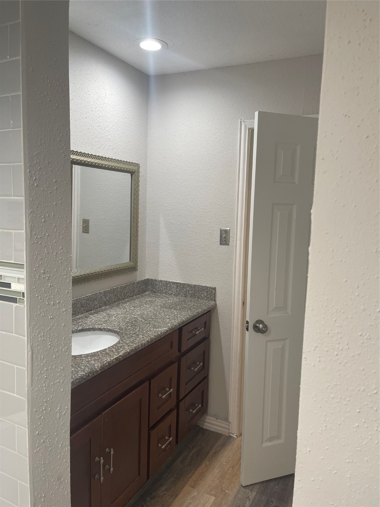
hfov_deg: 53.1
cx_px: 190
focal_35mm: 26
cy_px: 254
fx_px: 381
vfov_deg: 67.3
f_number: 1.6
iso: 100
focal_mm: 5.1
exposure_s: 1/120
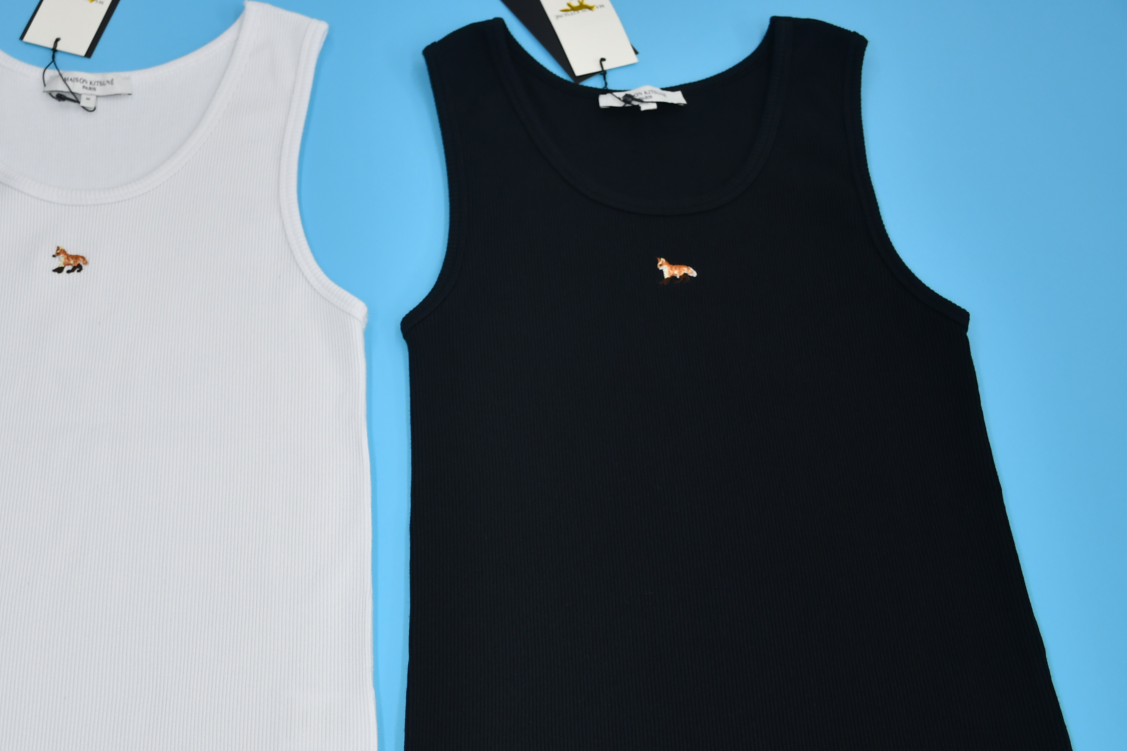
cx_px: 329
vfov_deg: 24.1
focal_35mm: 56
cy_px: 489
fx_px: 1753
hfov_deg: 35.1
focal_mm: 26
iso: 400
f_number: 3.8
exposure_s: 1/100
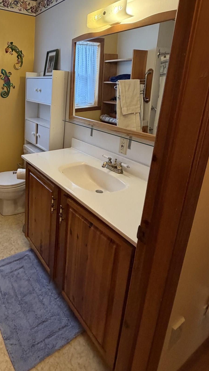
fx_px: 217
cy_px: 143
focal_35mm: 22
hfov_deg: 49.0
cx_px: 47
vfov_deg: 79.9
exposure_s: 1/60
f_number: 2.2
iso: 320
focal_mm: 2.22
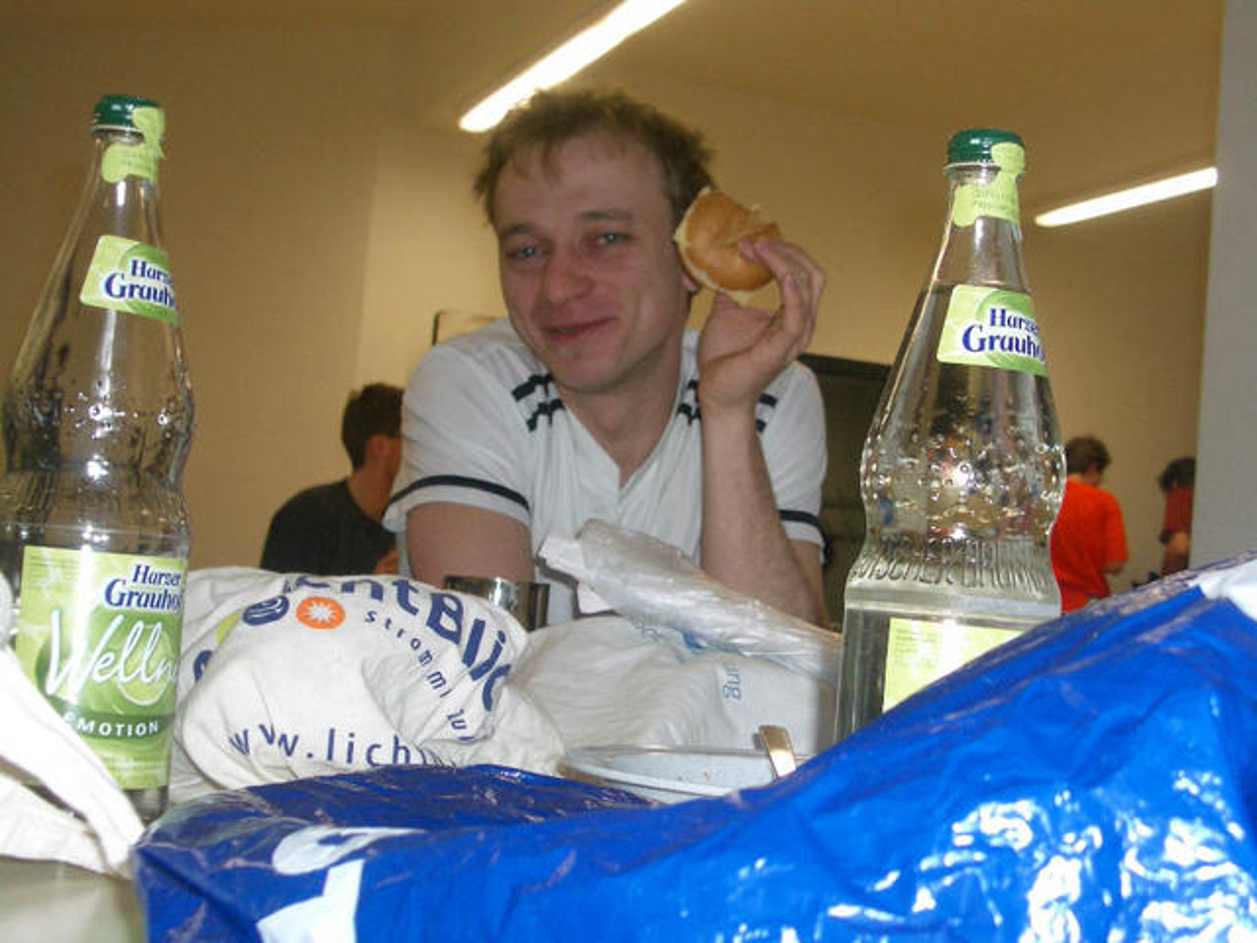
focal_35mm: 49
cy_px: 472
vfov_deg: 29.7
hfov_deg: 38.9
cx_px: 628
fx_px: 1779
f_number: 3.1
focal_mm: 8.2
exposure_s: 1/60
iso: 100
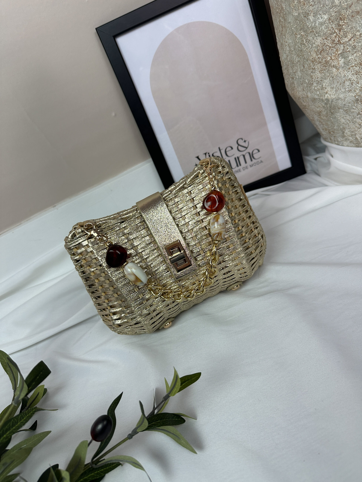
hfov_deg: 56.8
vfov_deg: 71.6
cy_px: 241
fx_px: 335
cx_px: 181
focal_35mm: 24
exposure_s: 1/100
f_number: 1.8
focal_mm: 6.86
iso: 80
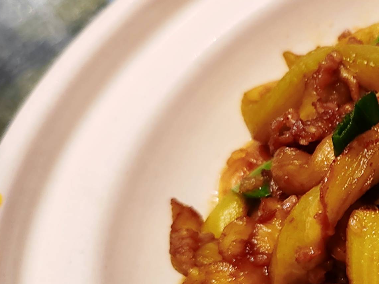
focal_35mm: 86
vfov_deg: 17.1
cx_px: 504
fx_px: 942
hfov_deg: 20.6
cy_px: 221
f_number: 1.8
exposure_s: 1/100
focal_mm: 6.14
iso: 200
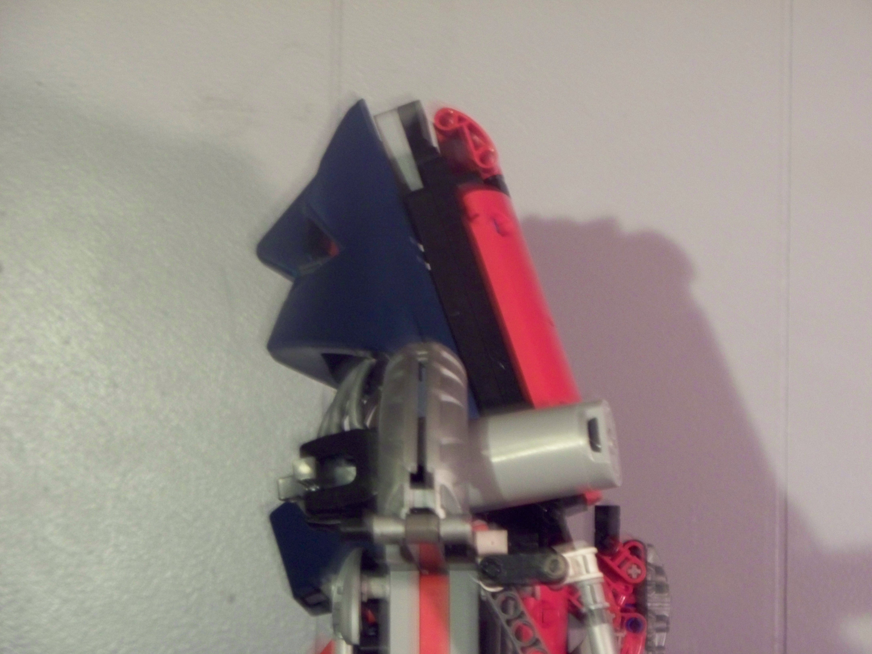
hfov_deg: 19.1
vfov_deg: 14.4
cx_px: 436
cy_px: 327
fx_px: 2595
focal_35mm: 103
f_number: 3.8
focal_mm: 22.05
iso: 400
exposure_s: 1/4
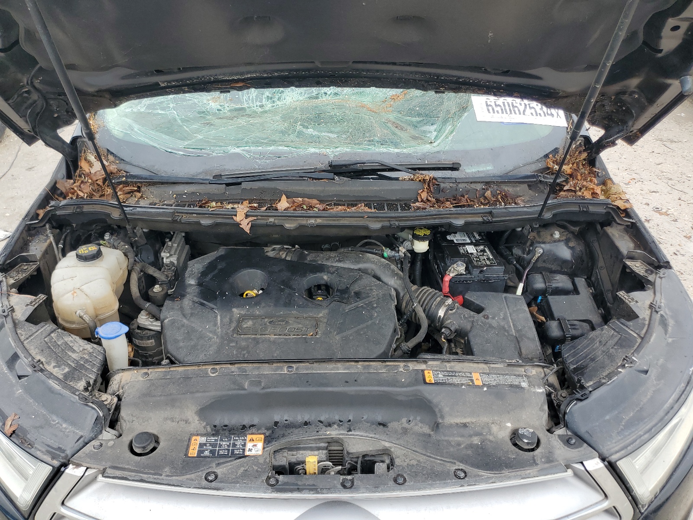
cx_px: 346
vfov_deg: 53.1
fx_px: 521
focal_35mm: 26
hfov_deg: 67.3
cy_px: 260
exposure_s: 1/526
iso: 50
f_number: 1.5
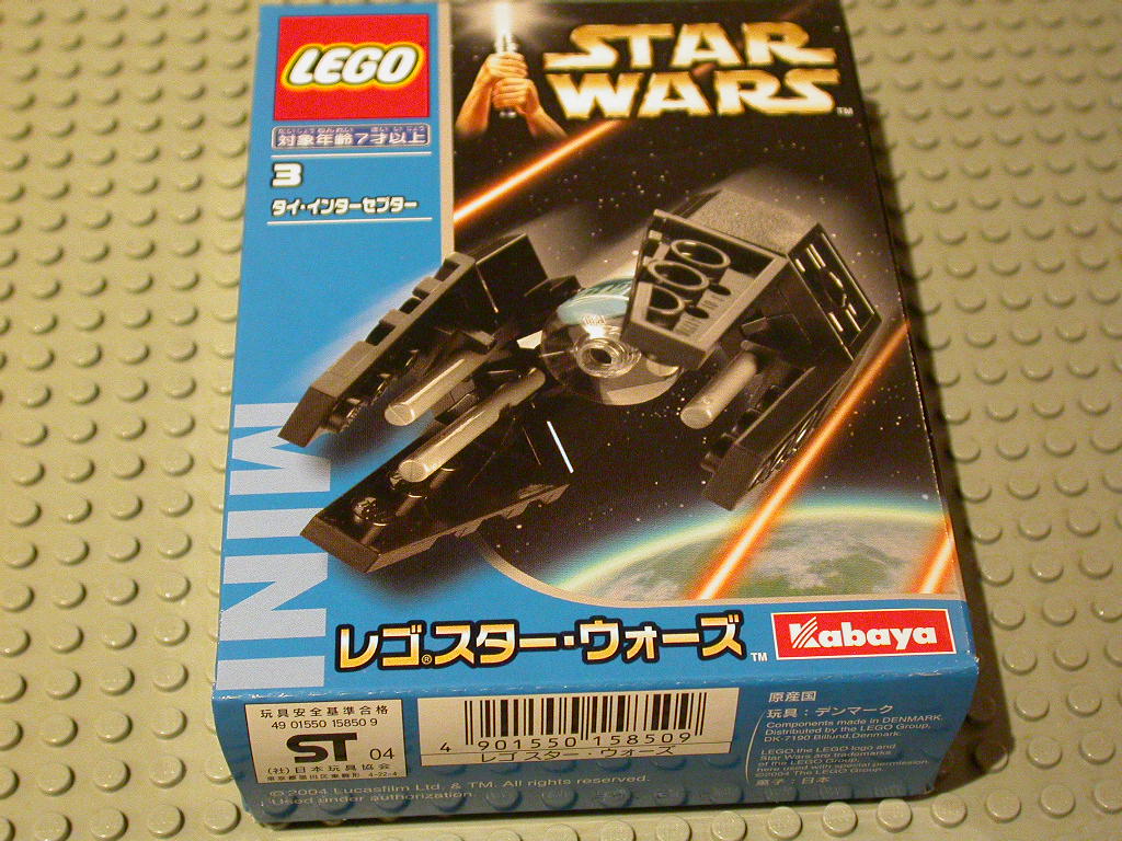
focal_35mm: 63
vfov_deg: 23.3
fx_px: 2042
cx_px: 561
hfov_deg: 30.7
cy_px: 420
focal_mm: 13.1
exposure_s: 1/30.3
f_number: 3.1
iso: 400
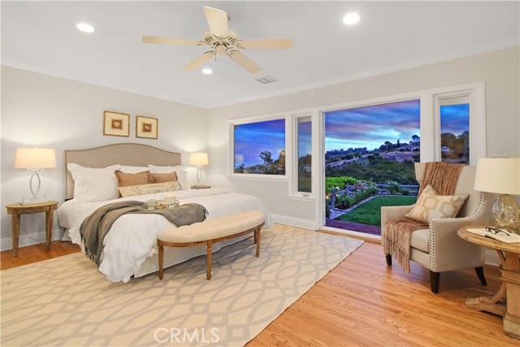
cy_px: 174
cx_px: 260
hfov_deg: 100.4
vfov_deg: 77.4
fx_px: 217
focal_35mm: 15
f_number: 8
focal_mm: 10
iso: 1250
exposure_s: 1/15
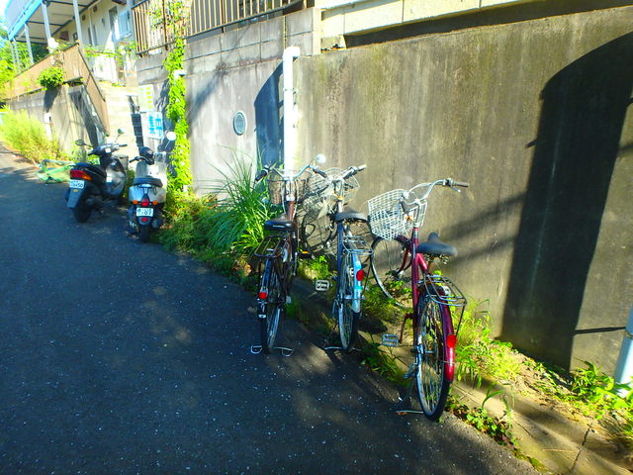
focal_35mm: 21
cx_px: 316
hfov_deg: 79.0
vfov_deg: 63.4
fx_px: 384
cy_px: 238
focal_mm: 3.7
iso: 125
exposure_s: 1/200
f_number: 3.5
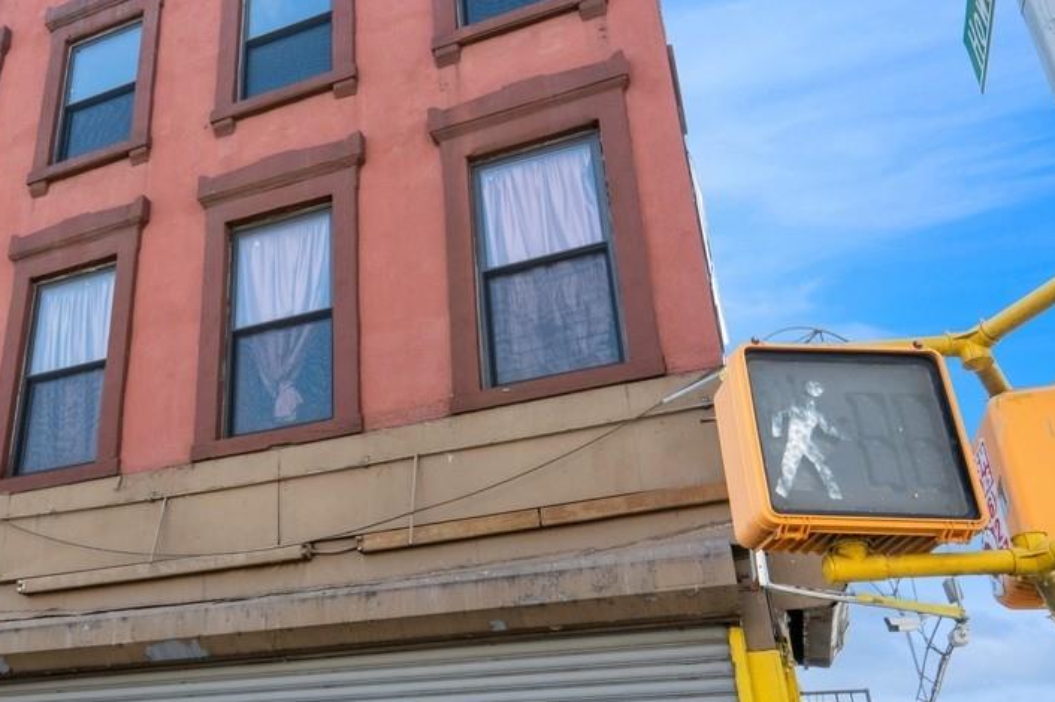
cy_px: 436
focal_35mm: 34
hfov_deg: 53.0
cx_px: 248
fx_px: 996
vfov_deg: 38.6
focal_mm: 15
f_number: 14
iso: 640
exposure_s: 1/125
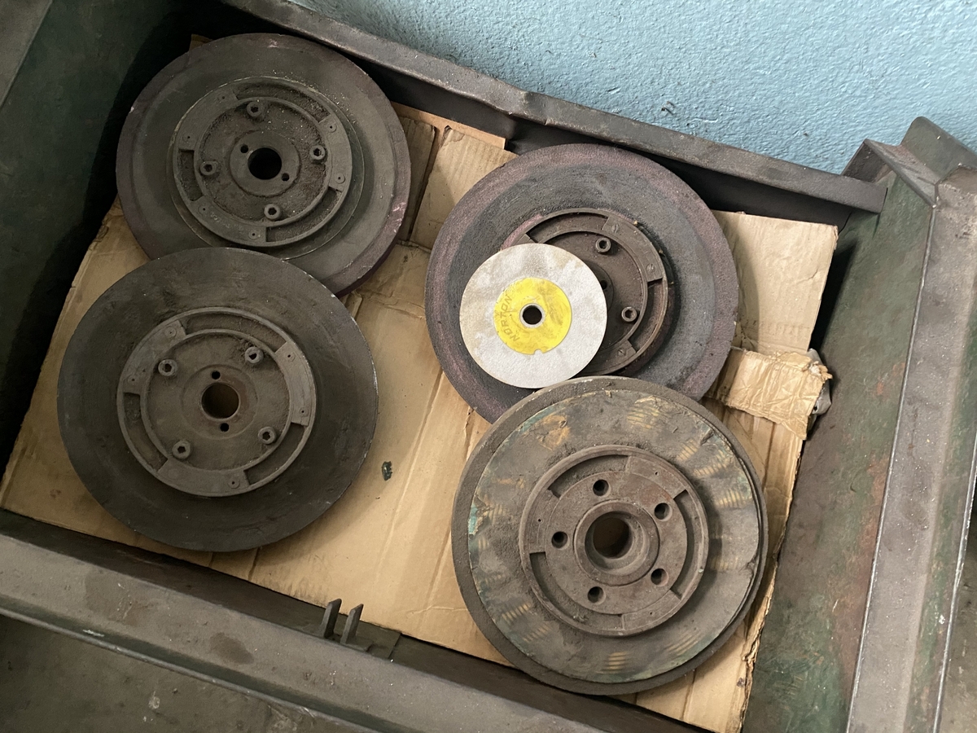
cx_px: 488
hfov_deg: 67.3
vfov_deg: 53.1
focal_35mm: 26
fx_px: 734
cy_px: 366
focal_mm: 4.25
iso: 640
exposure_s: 1/32
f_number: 1.8
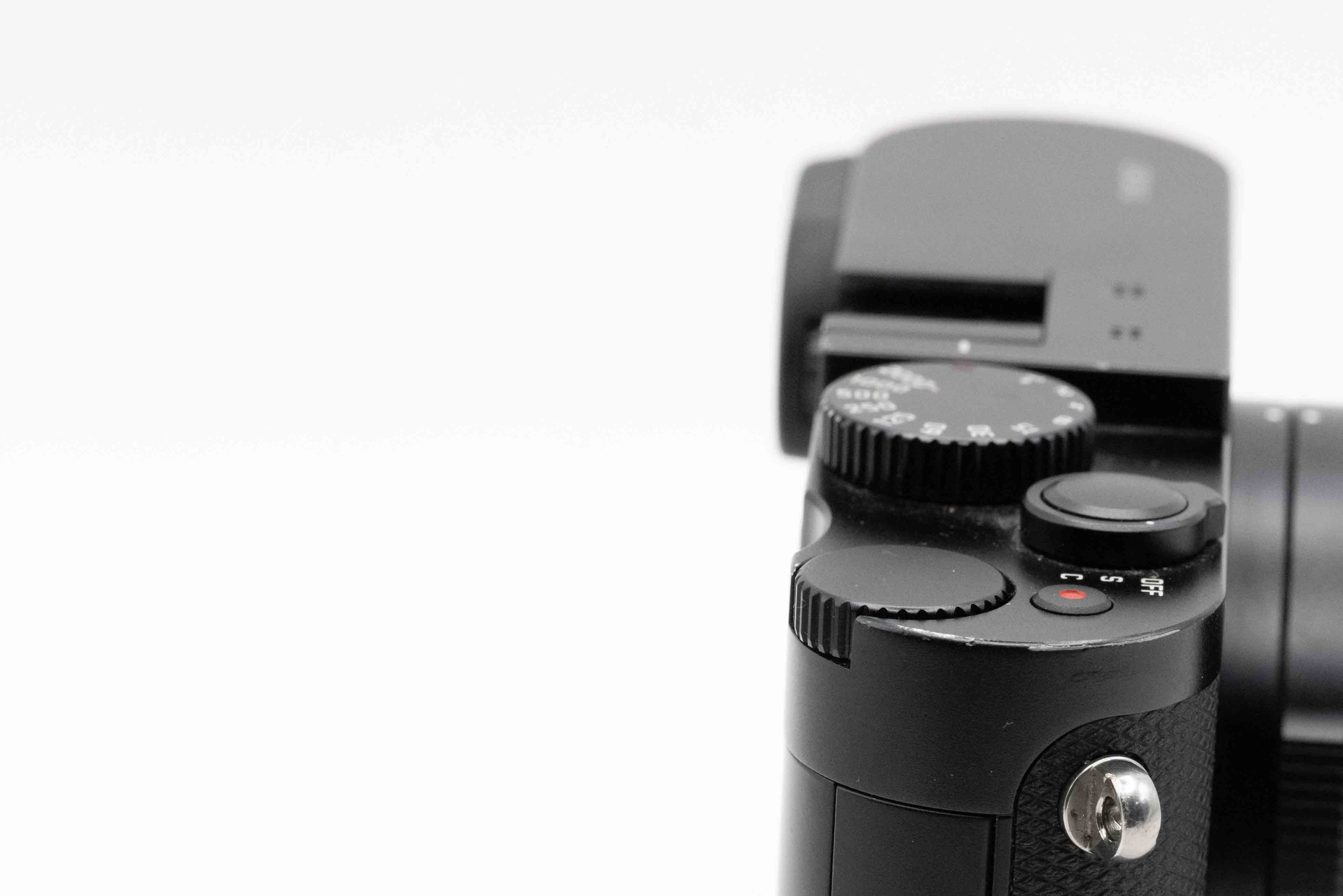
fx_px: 6791
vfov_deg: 7.5
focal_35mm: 182
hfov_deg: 11.2
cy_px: 883
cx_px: 1286
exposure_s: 1/320
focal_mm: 90
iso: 3200
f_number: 10
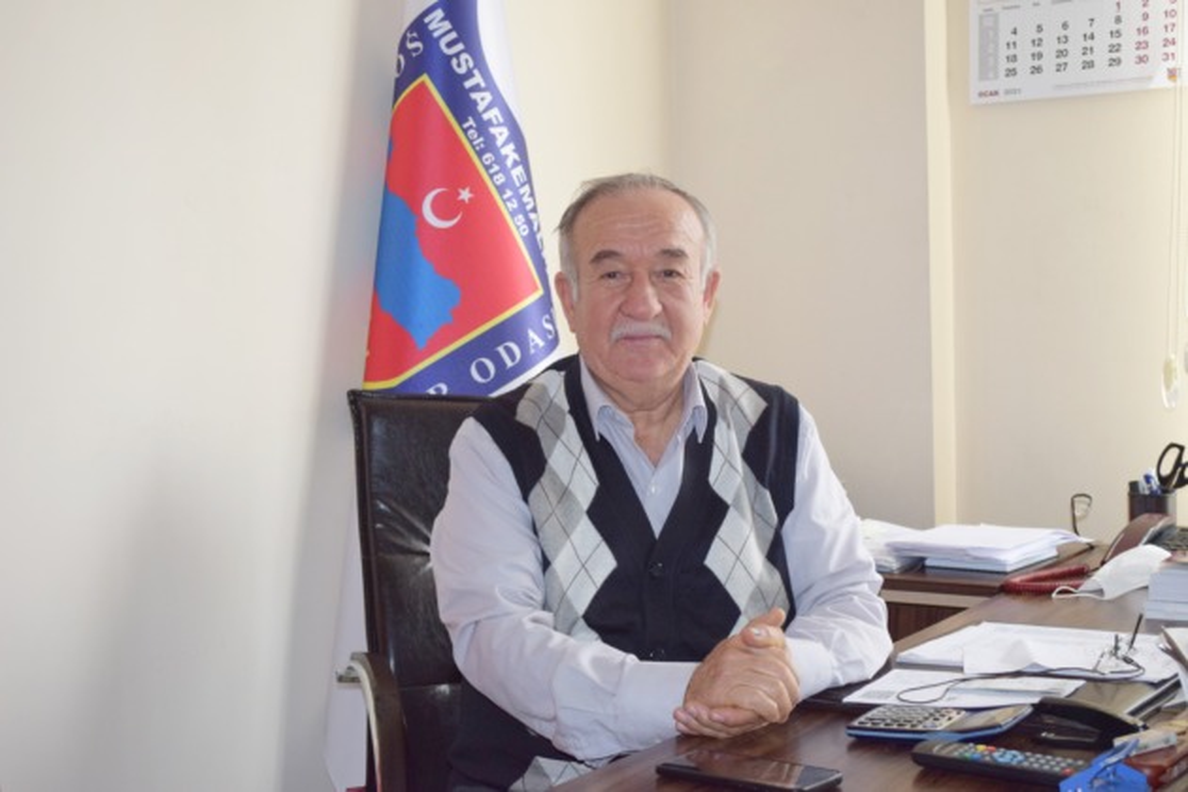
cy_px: 396
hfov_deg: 38.9
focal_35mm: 51
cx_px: 594
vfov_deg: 26.5
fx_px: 1683
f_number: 5
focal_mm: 34
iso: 1100
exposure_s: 1/60
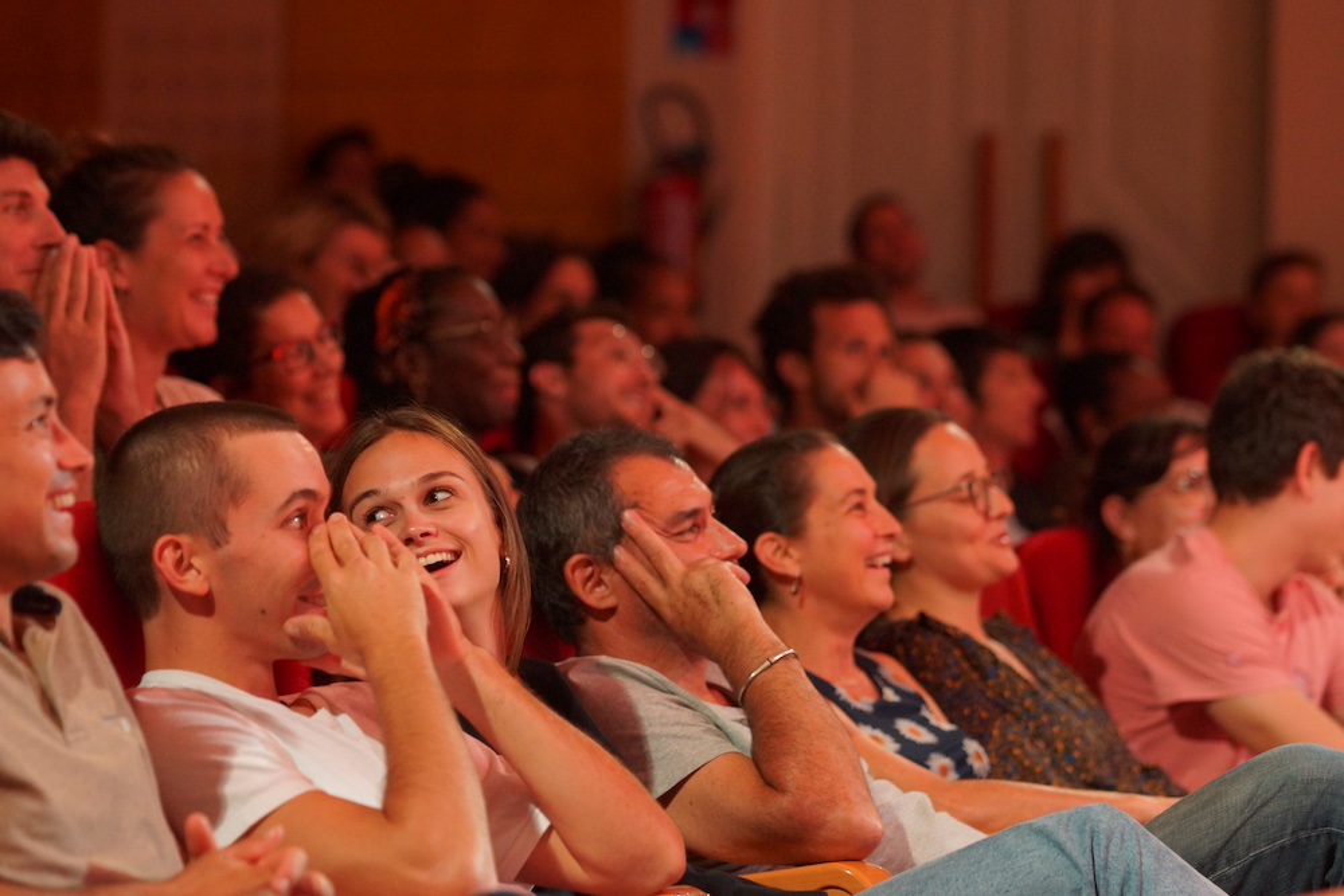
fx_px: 5880
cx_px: 672
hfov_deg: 13.0
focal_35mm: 158
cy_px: 448
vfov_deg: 8.7
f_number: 2.8
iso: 1600
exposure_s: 1/30
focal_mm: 105
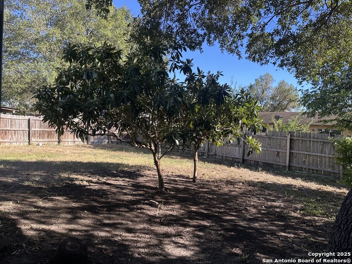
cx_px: 176
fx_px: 244
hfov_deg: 71.6
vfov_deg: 56.8
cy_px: 132
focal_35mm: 24
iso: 80
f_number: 1.78
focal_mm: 6.86
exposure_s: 1/857
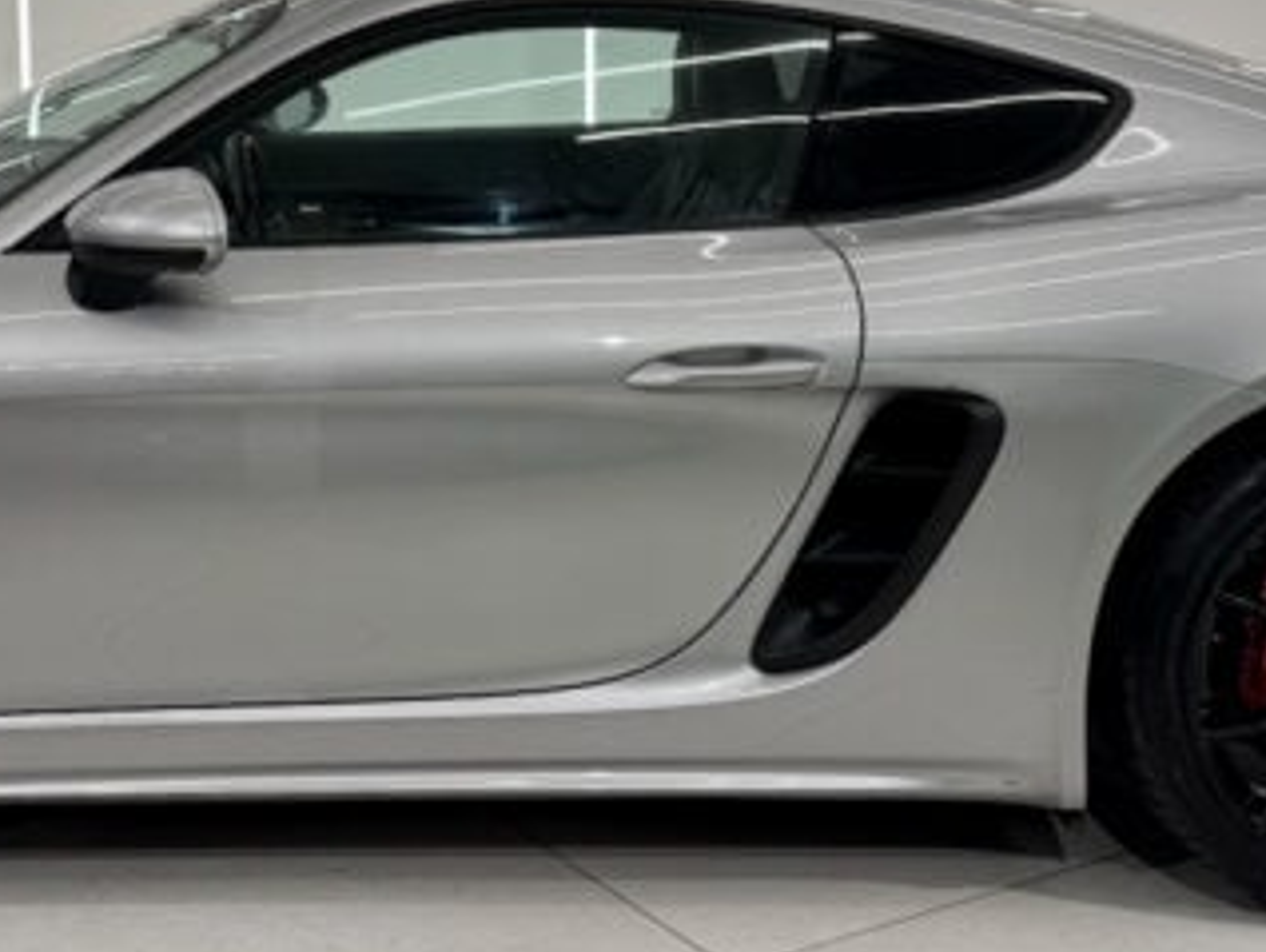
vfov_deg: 23.8
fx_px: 2196
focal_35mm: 60
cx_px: 446
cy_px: 114
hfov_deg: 32.0
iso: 100
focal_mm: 6.76
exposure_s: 1/100
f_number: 1.78
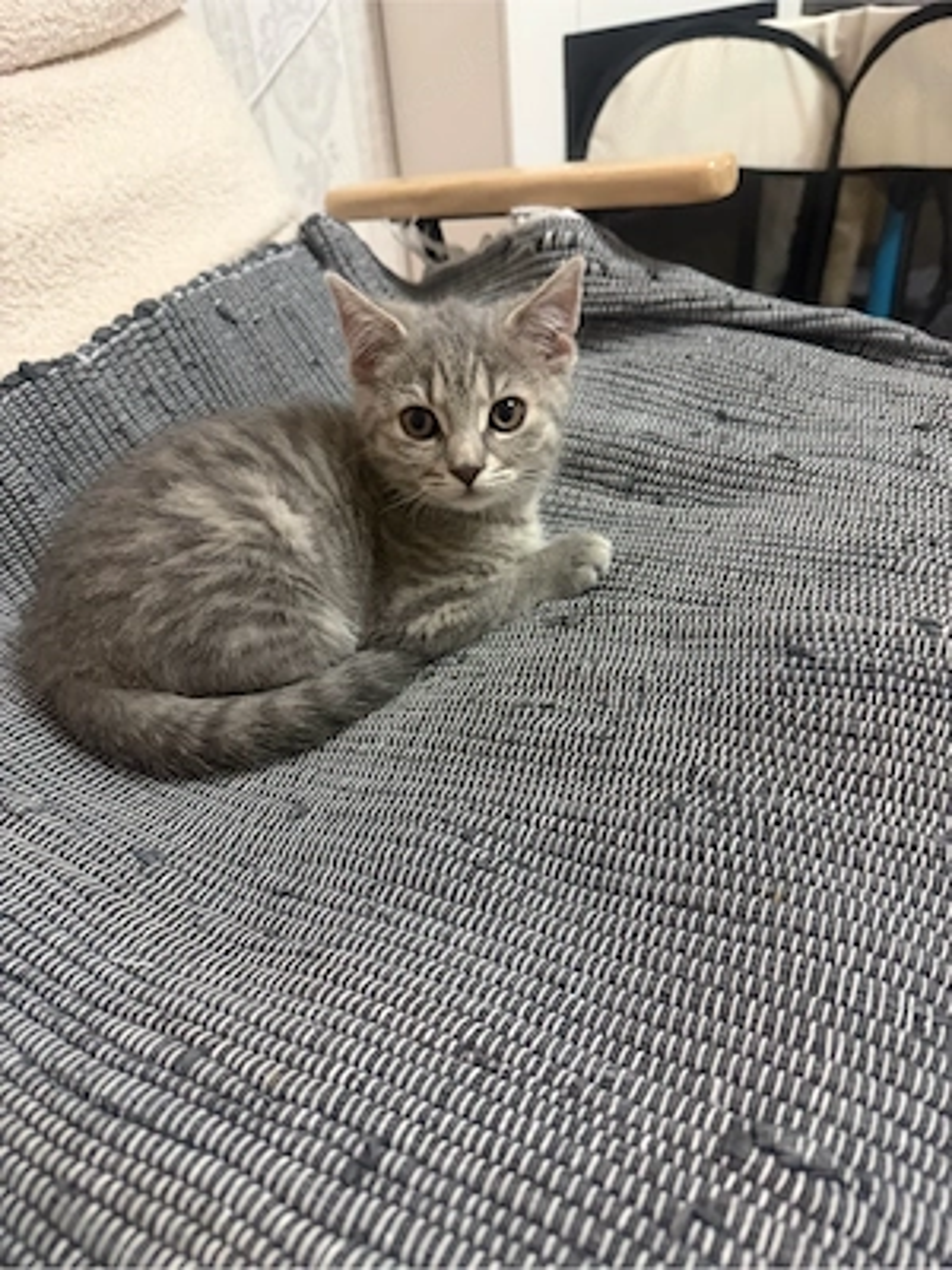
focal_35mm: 24
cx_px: 476
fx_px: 880
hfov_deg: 56.8
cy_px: 635
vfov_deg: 71.6
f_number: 1.78
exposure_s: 1/33
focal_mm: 6.76
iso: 640
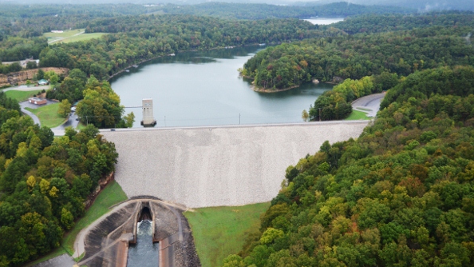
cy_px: 124
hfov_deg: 52.8
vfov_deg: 31.2
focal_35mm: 38
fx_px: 478
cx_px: 235
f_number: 4
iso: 450
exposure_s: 1/1000
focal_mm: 24
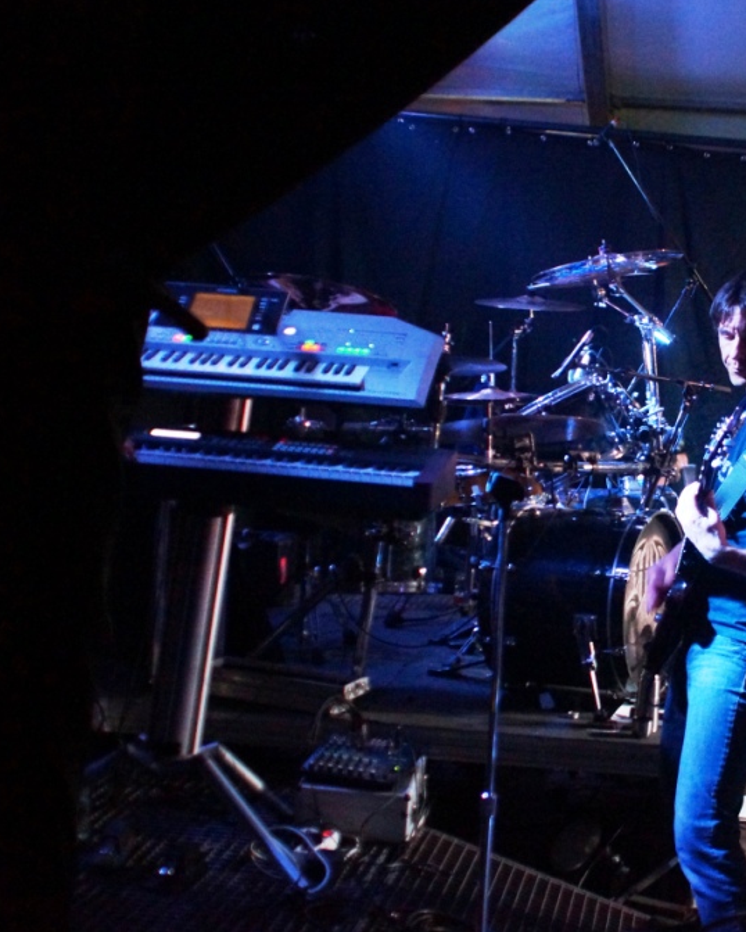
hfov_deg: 24.9
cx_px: 628
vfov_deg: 31.4
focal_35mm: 60
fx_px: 1655
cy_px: 462
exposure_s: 1/30
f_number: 3.5
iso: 3200
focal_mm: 28
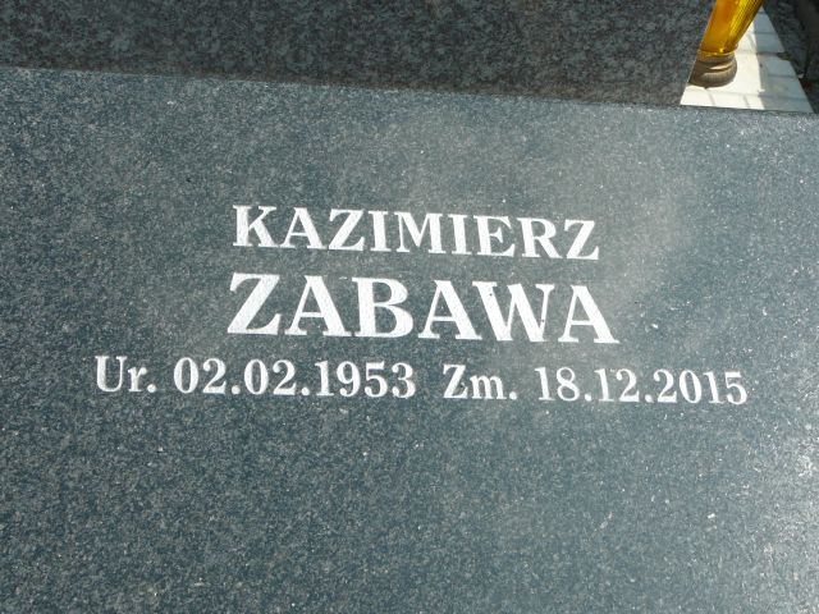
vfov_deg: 24.0
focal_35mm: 61
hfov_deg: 31.7
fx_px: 1443
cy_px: 307
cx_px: 410
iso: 80
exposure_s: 1/400
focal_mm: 9.1
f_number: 5.6
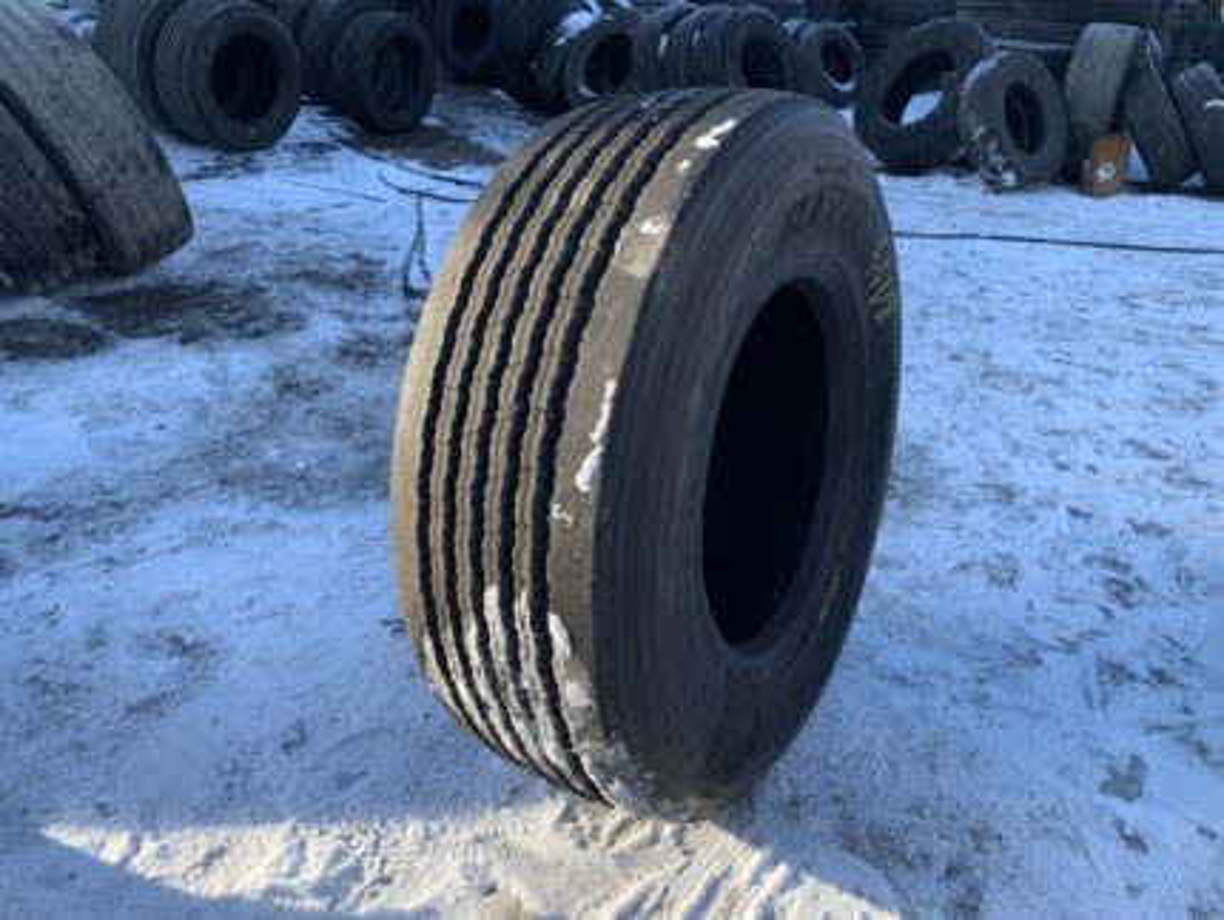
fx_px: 920
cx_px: 612
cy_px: 460
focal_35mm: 26
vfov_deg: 53.1
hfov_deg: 67.3
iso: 25
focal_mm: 4.25
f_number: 1.8
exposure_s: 1/426
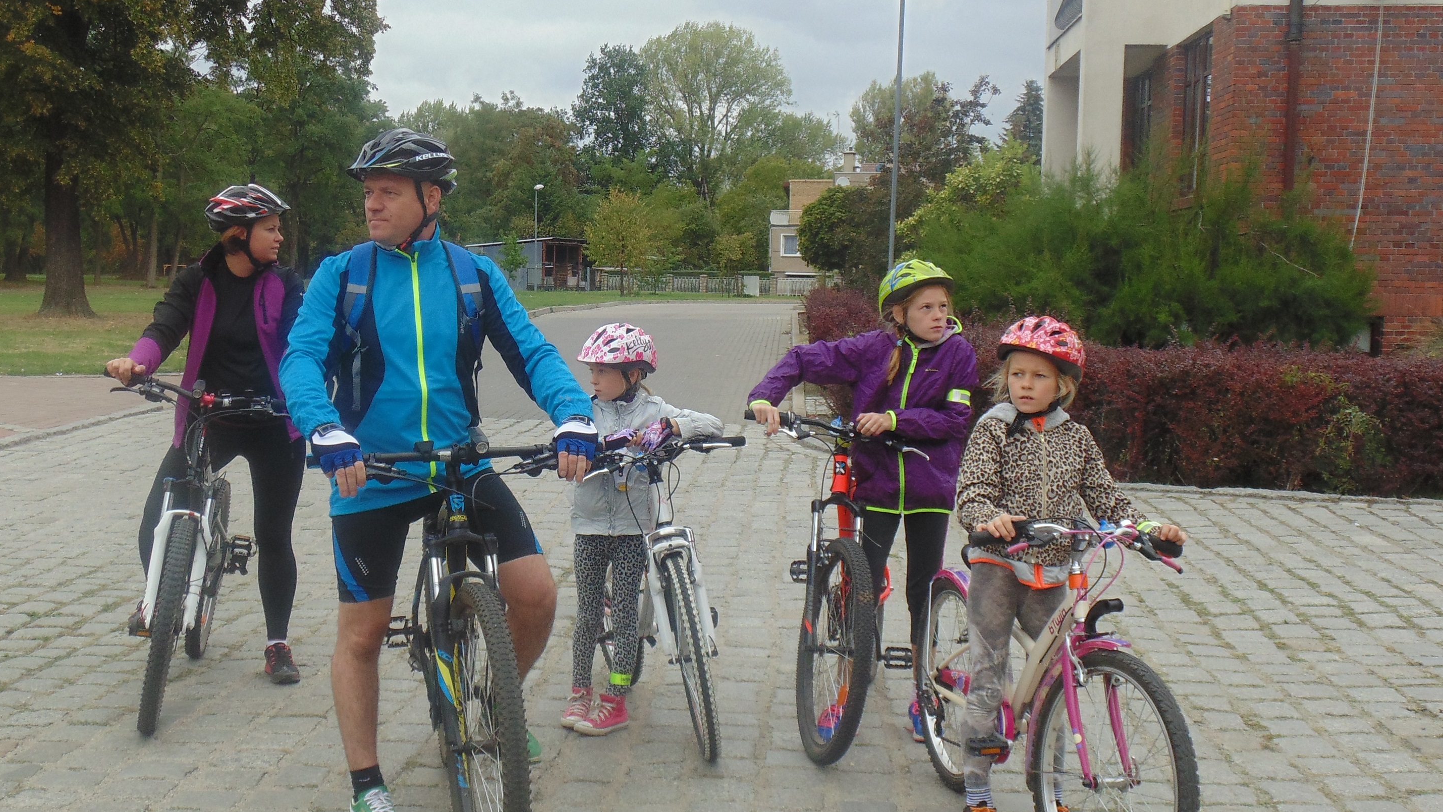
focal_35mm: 47
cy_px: 484
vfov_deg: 25.4
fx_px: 1798
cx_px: 599
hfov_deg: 43.6
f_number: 3.4
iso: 80
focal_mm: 6.2
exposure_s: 1/250
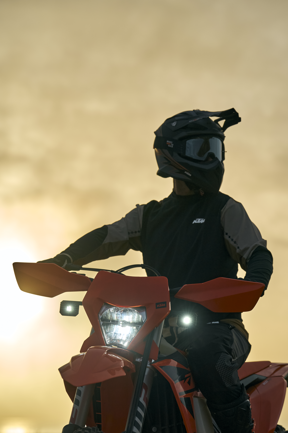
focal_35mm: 111
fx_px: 1332
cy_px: 216
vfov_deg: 18.4
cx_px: 144
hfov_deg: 12.3
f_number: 4.5
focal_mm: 111
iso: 320
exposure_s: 1/2500
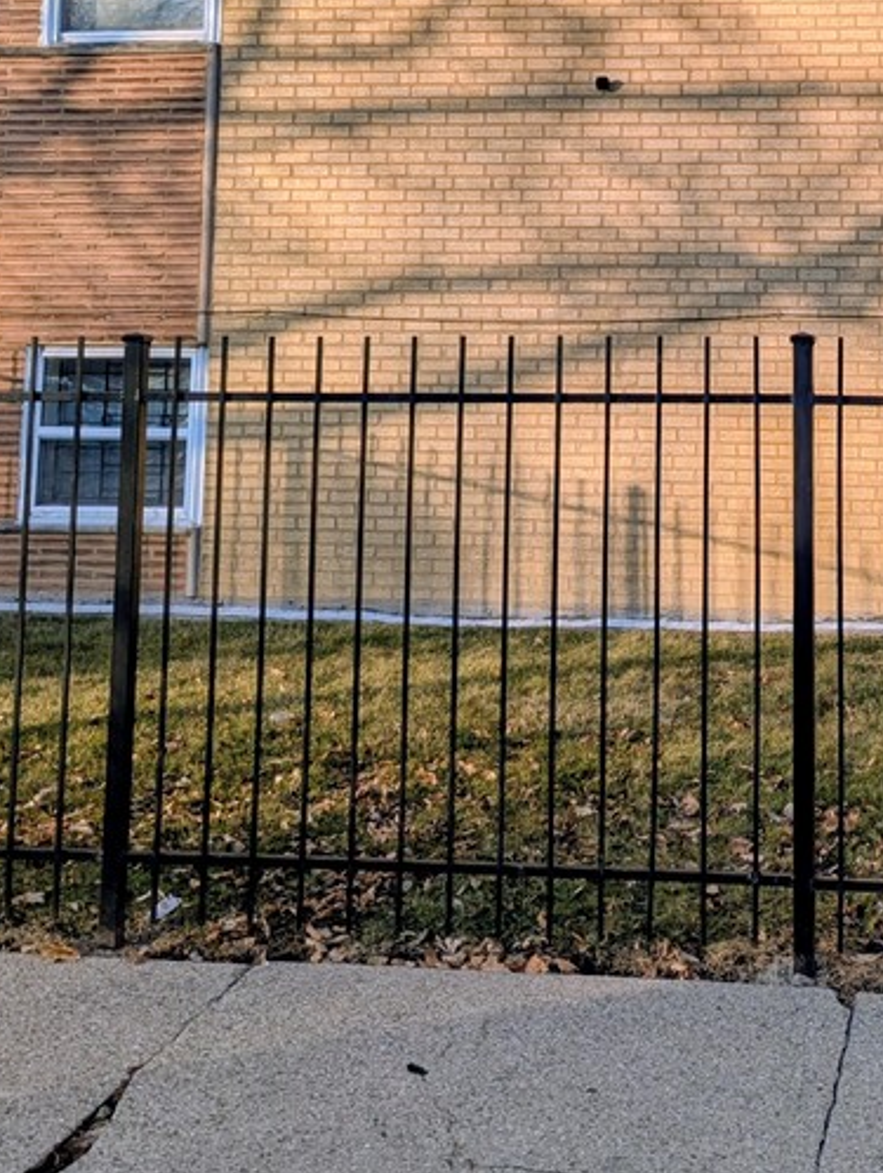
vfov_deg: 34.9
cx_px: 733
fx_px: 1764
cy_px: 148
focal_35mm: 52
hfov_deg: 27.4
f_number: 1.85
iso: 42
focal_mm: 6.81
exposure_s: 1/1099
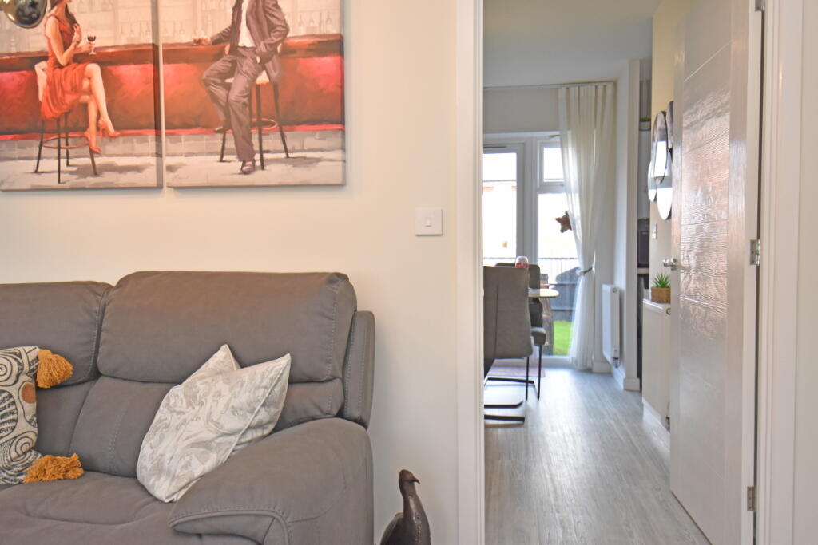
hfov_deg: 64.5
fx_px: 648
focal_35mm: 28
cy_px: 272
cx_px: 409
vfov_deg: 45.7
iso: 800
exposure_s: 1/160
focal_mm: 19
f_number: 4.5
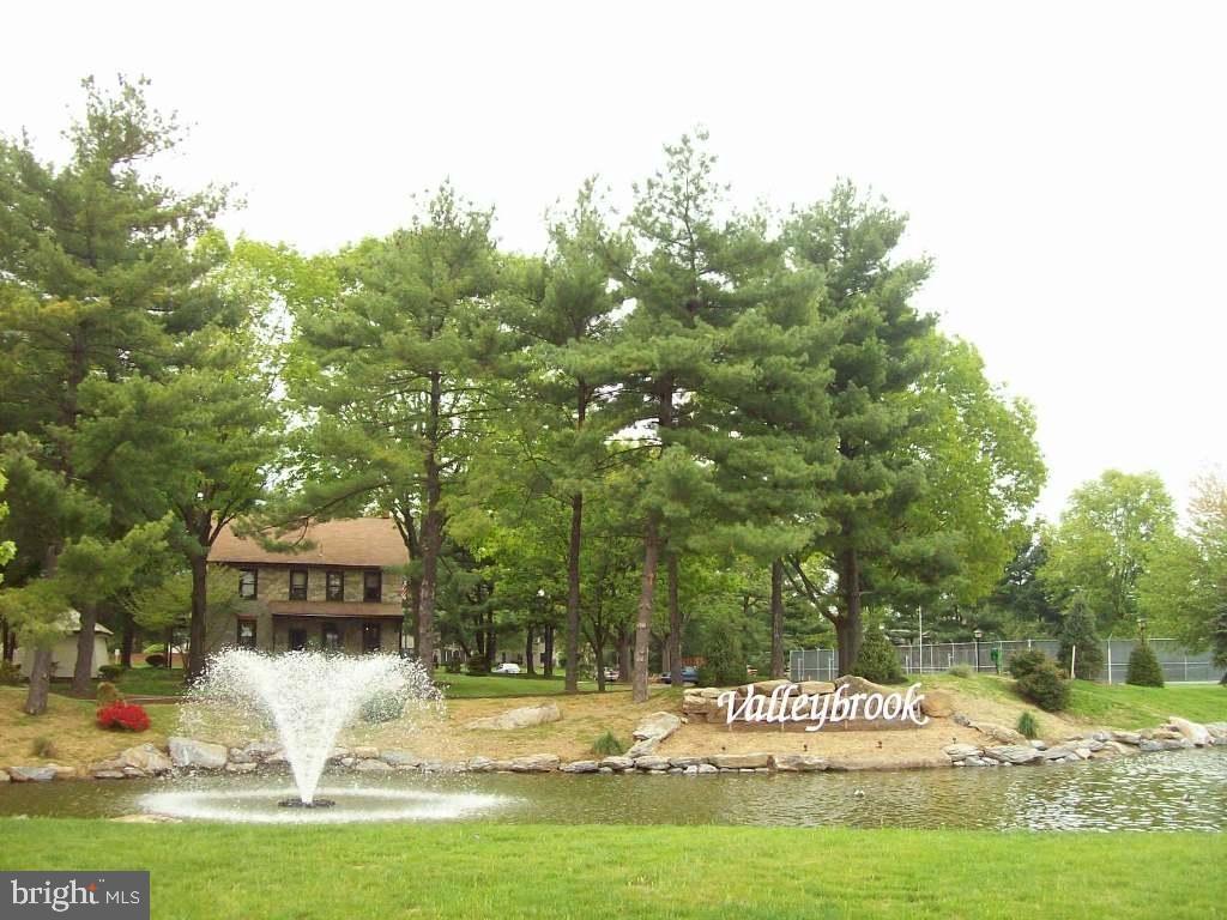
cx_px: 614
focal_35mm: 36
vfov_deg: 39.7
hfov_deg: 51.4
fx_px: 1276
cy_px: 460
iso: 140
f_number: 2.7
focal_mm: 6
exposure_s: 1/872
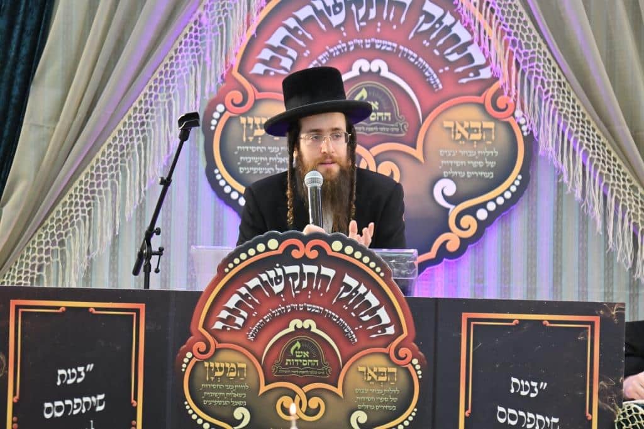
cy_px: 214
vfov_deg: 7.6
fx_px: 3219
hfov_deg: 11.4
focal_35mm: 180
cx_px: 322
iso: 640
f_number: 4
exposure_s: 1/160
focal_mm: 120
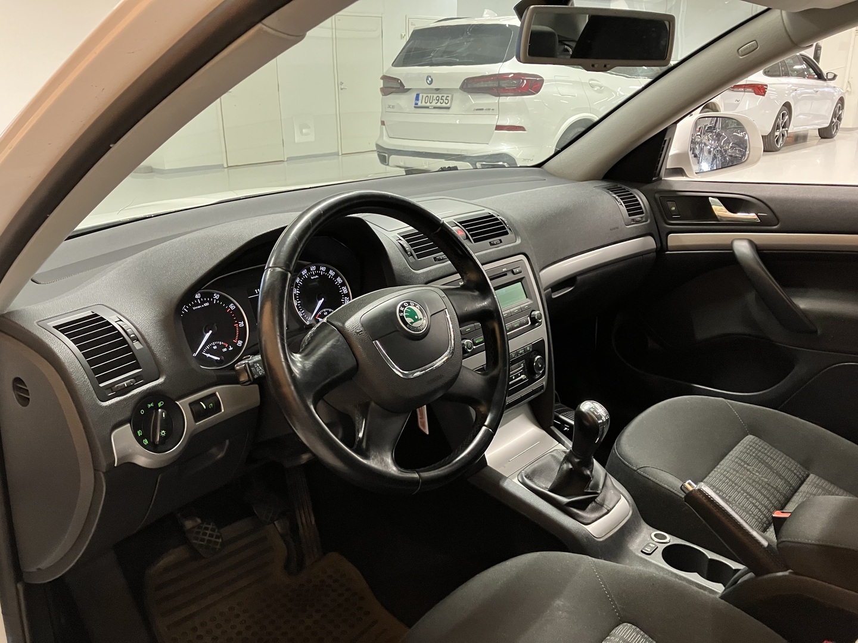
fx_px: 694
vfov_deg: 49.7
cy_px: 322
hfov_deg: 63.4
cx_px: 429
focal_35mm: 28
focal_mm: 3.99
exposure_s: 1/44
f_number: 1.8
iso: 320
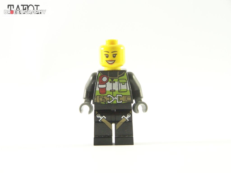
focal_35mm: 105
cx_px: 116
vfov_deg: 14.1
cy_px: 86
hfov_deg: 18.7
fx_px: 701
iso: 200
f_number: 3.2
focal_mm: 17.5
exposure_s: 1/30
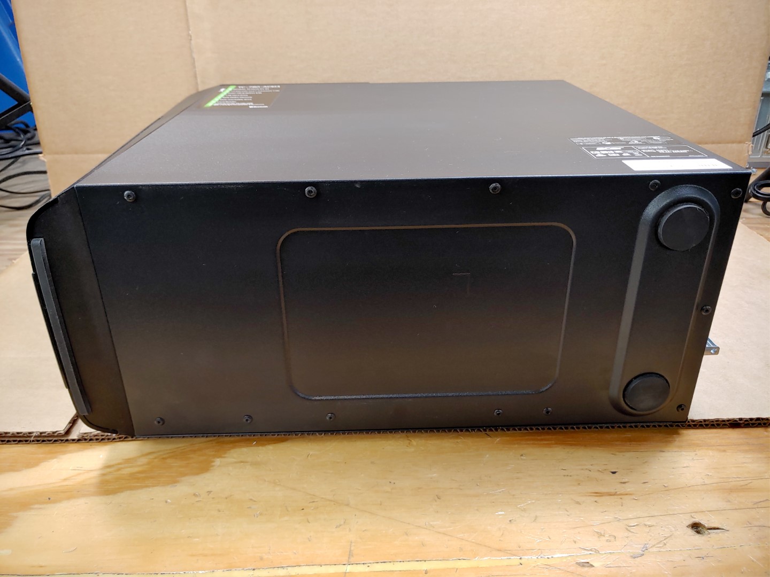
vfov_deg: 53.1
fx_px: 578
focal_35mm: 26
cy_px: 288
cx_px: 385
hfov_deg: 67.3
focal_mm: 4.36
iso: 50
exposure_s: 1/60
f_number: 1.8
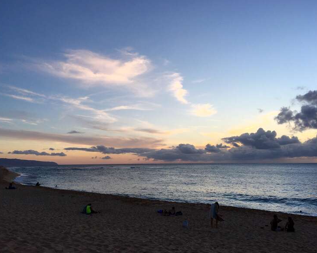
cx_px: 155
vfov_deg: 47.1
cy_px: 127
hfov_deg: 57.2
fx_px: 291
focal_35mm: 31
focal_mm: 4.15
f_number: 2.2
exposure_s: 1/254
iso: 25
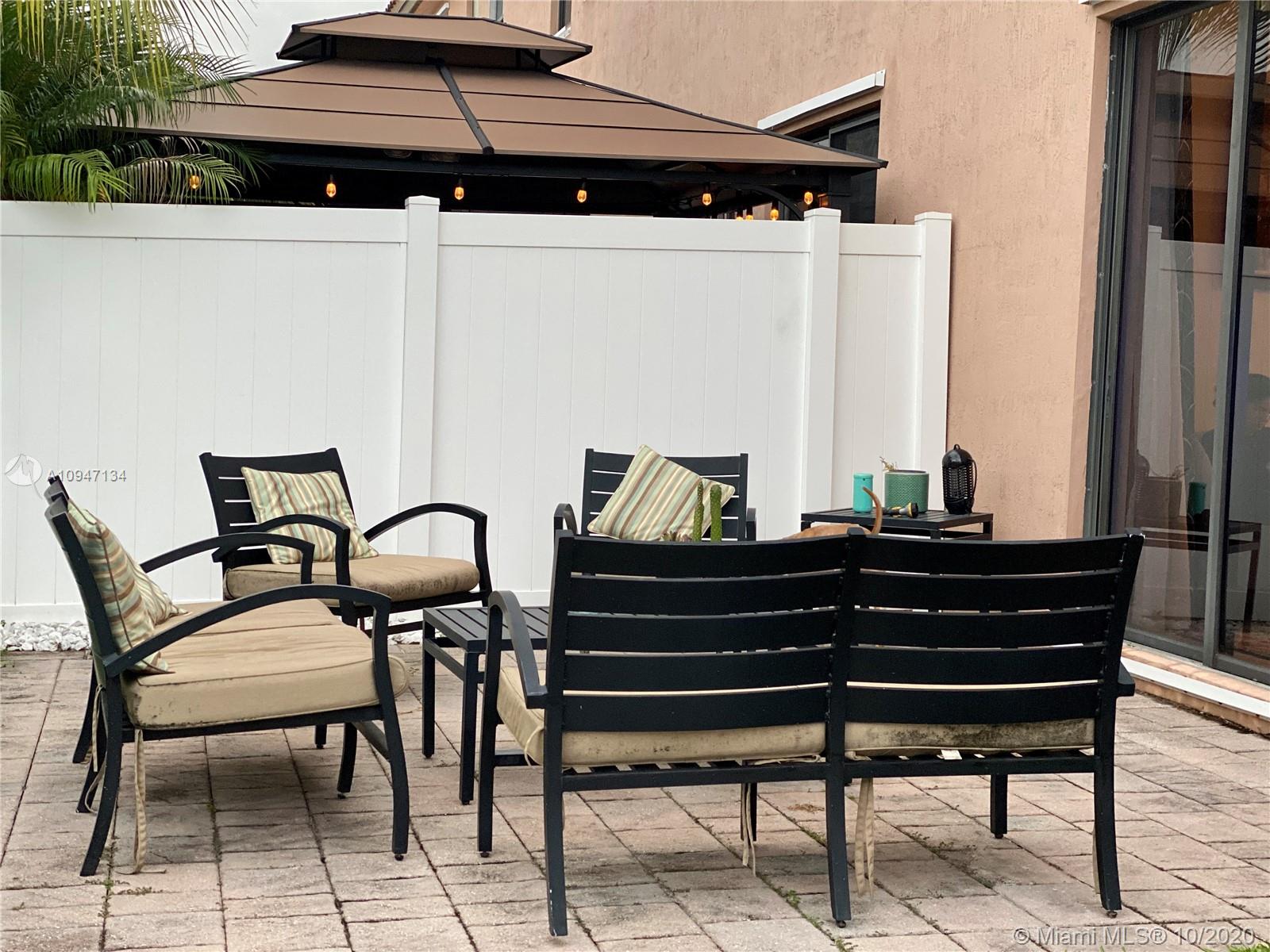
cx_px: 635
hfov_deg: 36.8
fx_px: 1908
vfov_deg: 28.0
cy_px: 476
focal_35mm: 52
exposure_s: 1/60
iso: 125
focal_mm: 6
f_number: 2
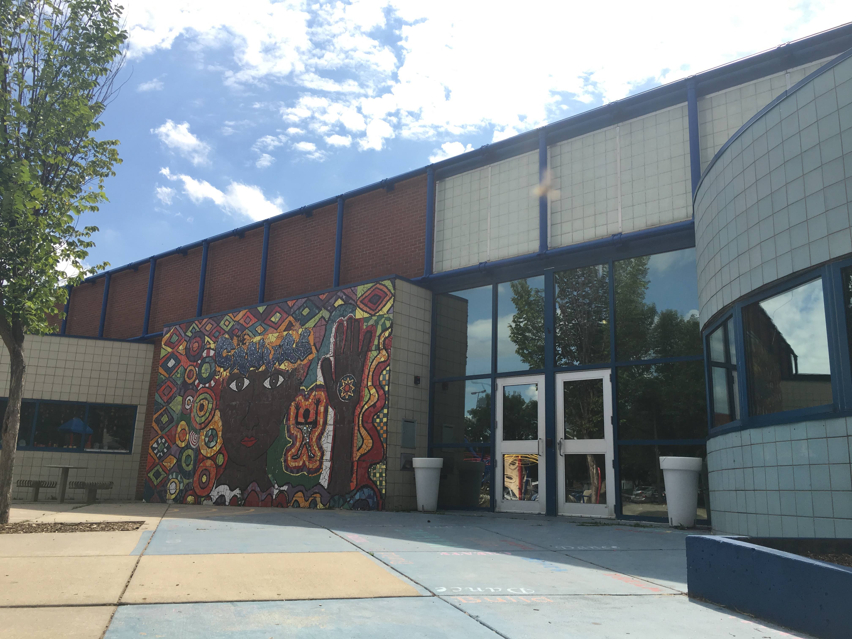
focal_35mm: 29
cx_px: 426
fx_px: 714
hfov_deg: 61.7
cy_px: 320
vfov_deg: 48.2
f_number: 2.2
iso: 25
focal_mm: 4.15
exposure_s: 1/1374
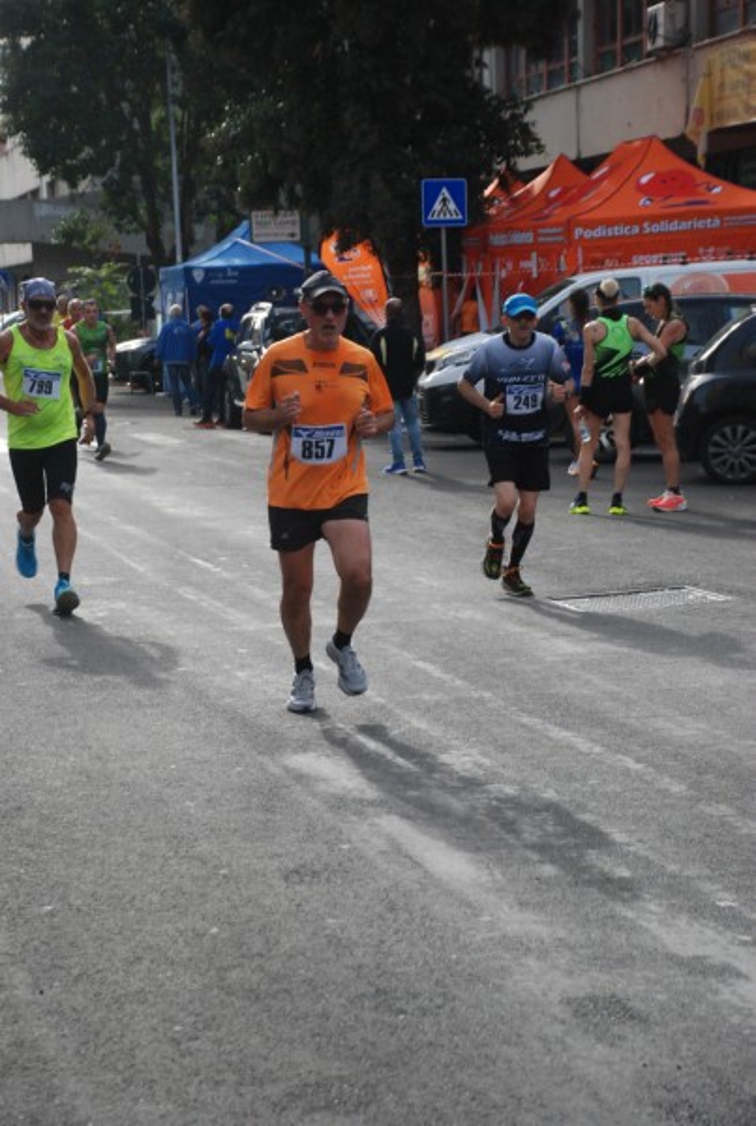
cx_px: 378
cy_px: 563
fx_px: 3102
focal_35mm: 99
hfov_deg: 13.9
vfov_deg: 20.6
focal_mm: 66
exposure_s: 1/1250
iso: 1000
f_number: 5.3
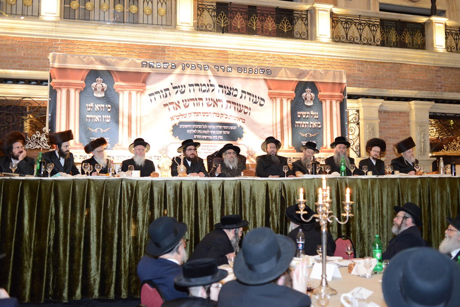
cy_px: 154
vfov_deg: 37.9
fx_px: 447
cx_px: 230
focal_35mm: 35
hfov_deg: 54.4
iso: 3200
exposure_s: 1/60
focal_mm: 35
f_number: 3.5
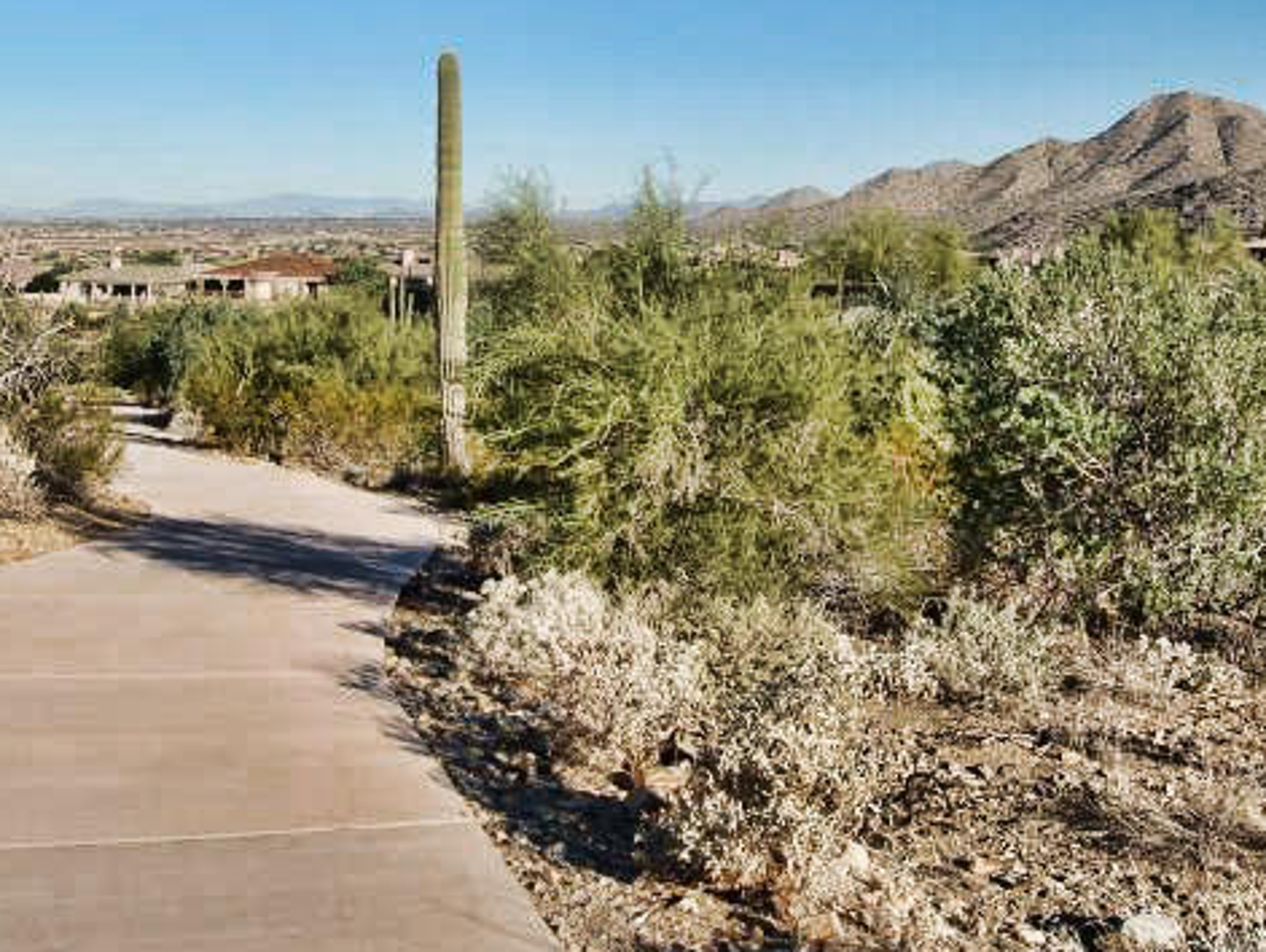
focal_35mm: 44
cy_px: 319
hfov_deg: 42.8
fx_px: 1610
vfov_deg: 32.6
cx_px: 720
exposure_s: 1/320
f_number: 9
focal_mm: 18
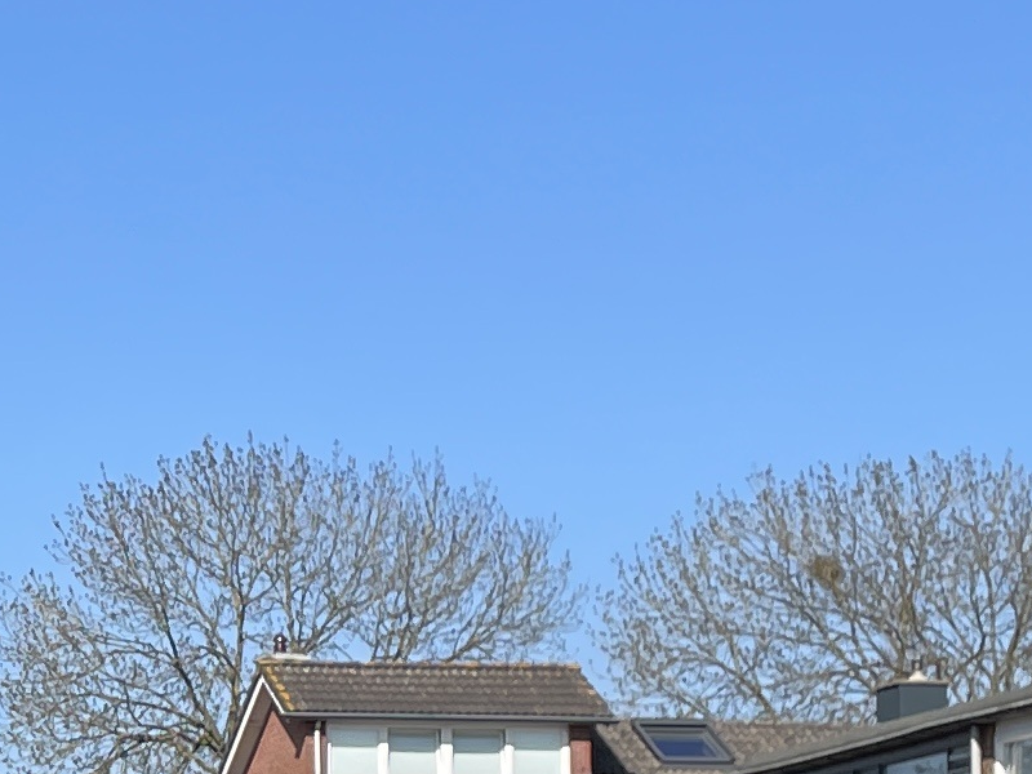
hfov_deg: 14.1
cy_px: 814
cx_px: -522
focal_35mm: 131
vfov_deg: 11.2
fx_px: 3905
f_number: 1.6
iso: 32
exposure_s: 1/3040
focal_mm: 4.2
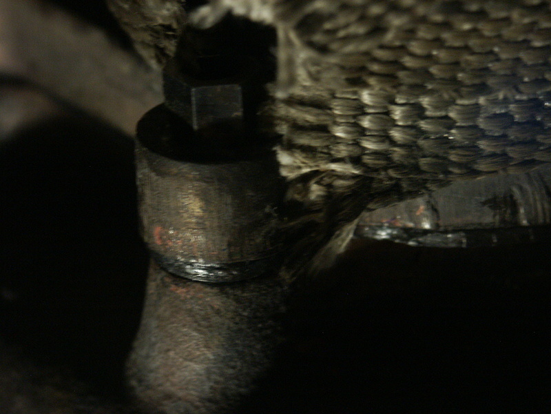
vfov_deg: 7.4
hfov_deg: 9.9
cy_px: 207
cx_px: 276
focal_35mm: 200
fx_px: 3183
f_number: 3.5
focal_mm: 50.69
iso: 200
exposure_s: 1/6
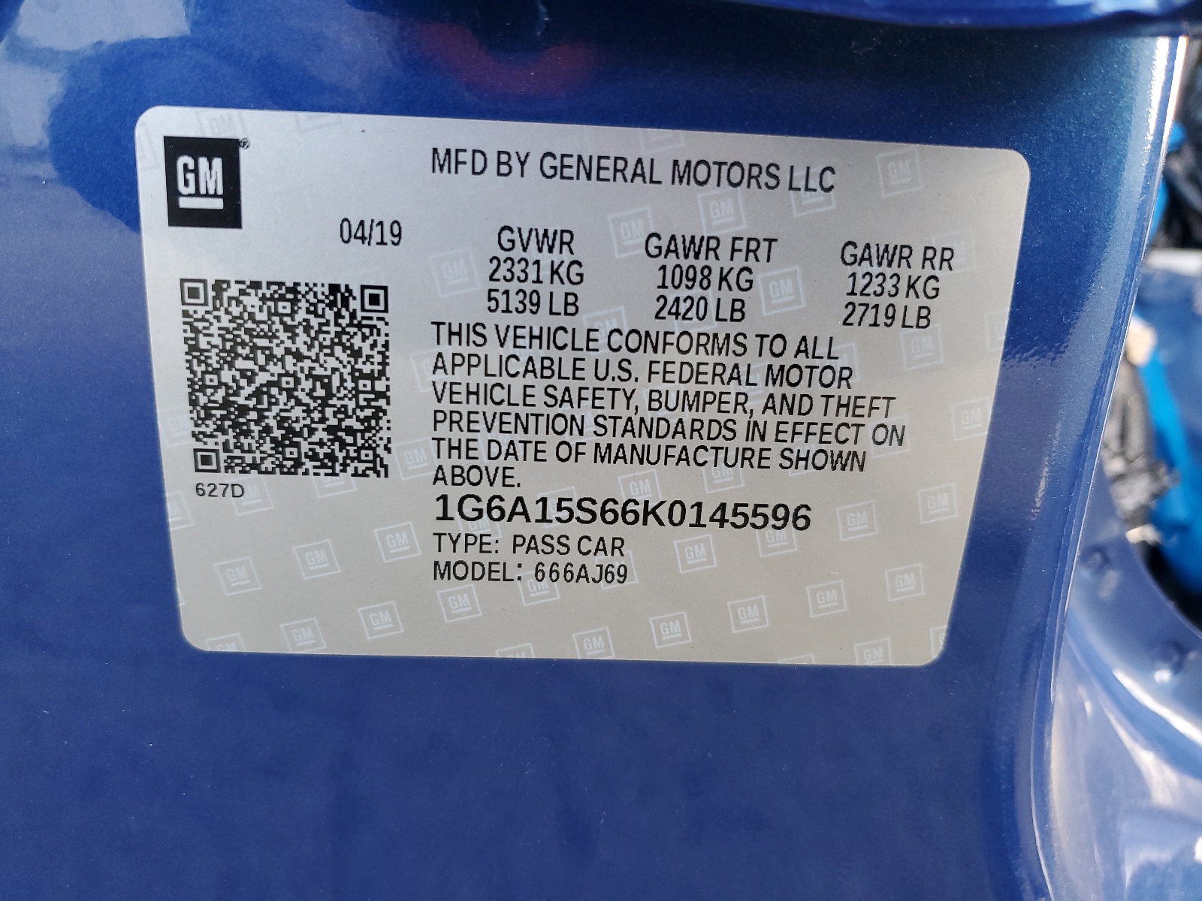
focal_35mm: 26
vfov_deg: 53.1
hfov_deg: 67.3
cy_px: 450
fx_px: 903
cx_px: 601
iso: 88
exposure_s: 1/120
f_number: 1.5
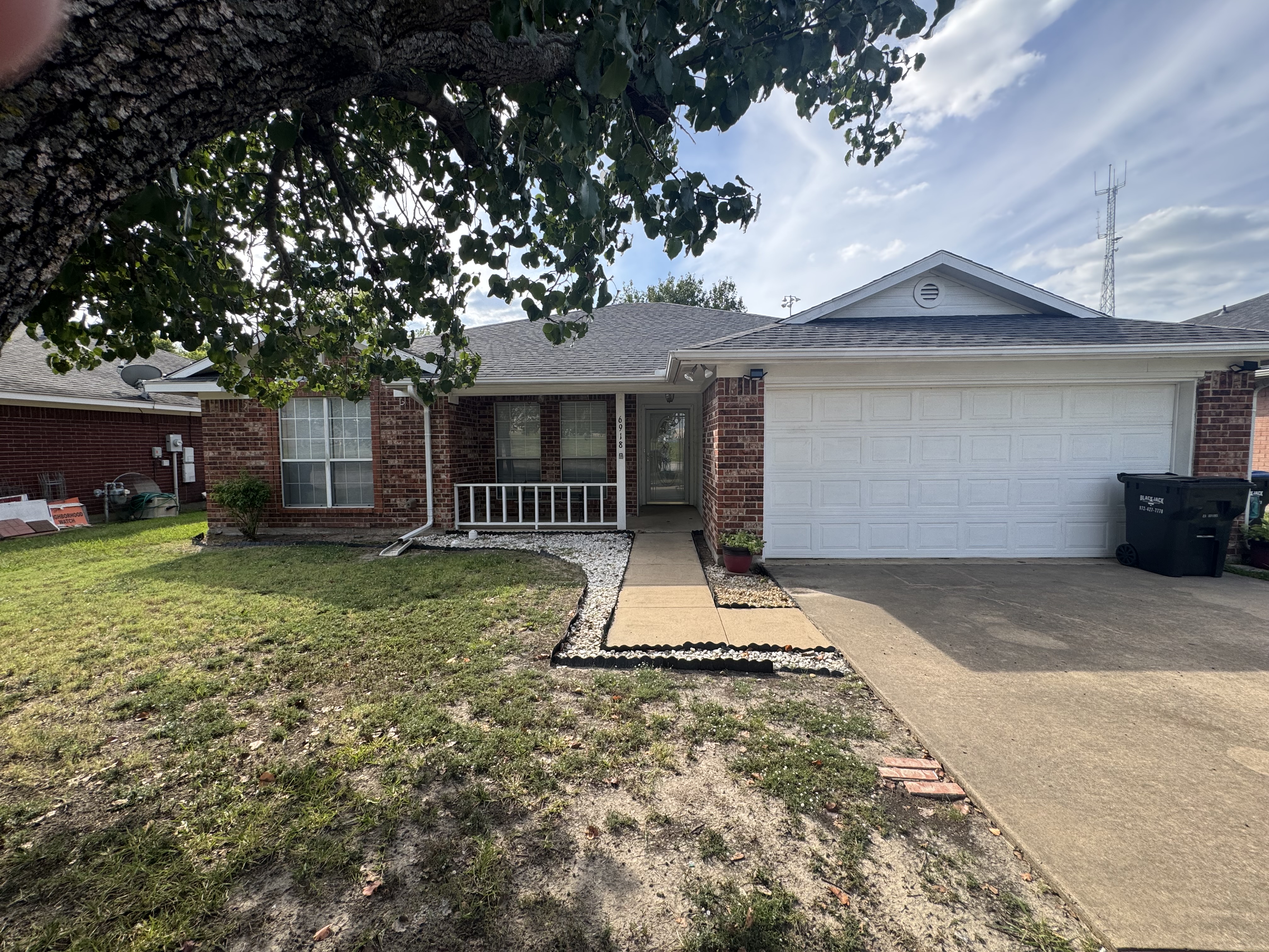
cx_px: 634
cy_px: 476
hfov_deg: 102.1
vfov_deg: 85.7
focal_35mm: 14
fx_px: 513
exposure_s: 1/636
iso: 50
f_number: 2.2
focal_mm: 2.22
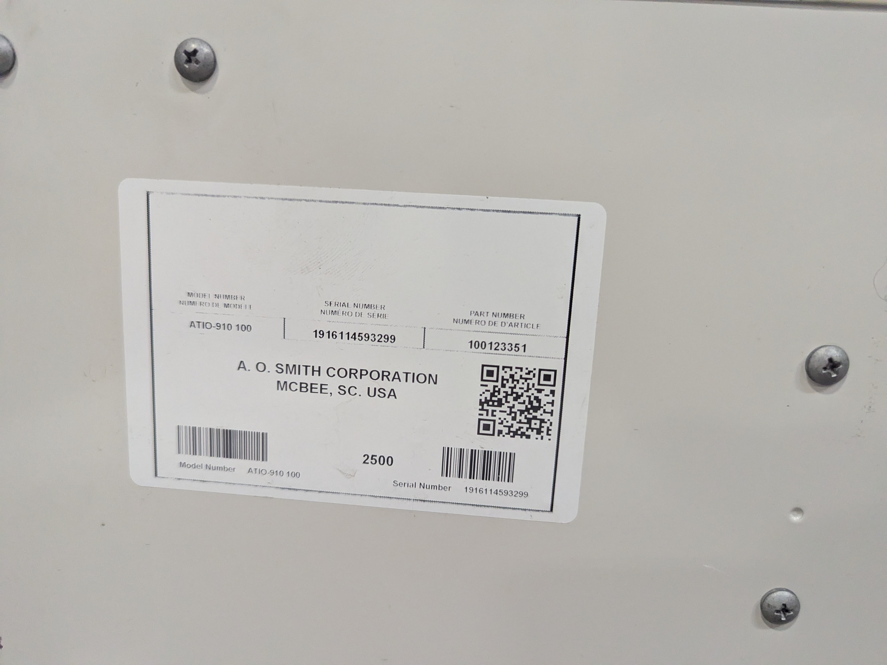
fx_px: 615
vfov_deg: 56.8
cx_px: 444
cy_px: 332
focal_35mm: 24
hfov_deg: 71.6
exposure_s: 1/322
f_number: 1.85
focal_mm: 6.81
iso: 2204
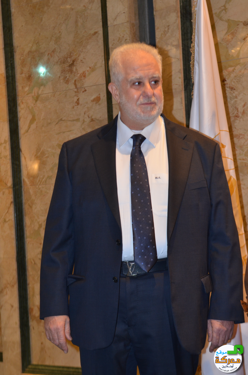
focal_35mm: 82
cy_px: 188
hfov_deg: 16.5
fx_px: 856
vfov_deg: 24.7
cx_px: 124
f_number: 4
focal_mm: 55
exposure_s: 1/60
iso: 800
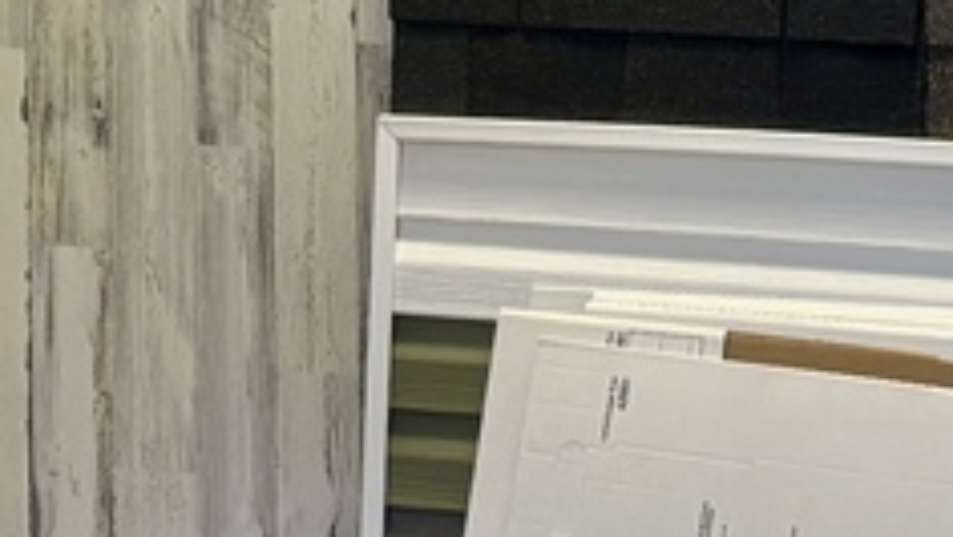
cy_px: -323
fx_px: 4374
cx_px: 533
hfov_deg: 12.4
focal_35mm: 173
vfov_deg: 6.9
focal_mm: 5.96
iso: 160
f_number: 1.6
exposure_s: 1/60
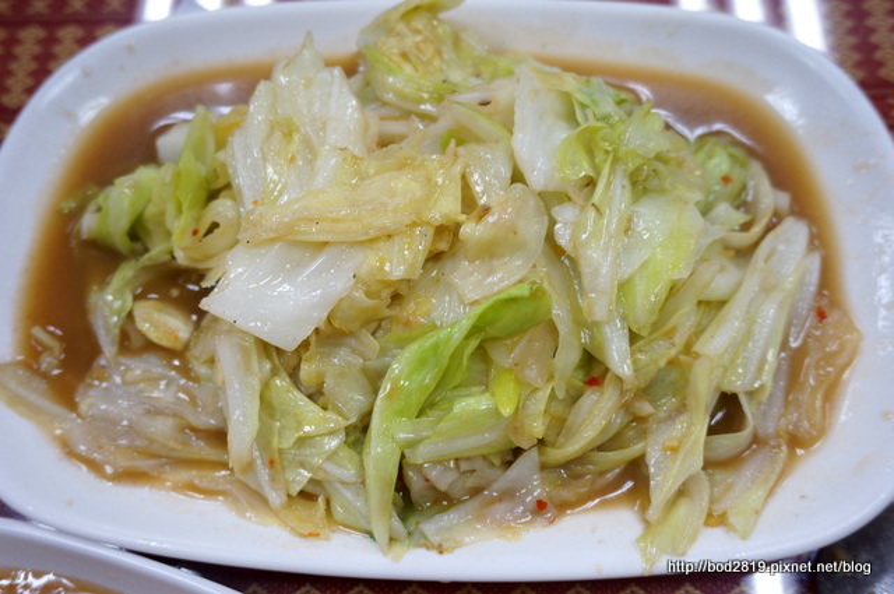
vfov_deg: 38.3
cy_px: 297
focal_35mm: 34
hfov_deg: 55.2
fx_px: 856
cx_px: 447
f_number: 4
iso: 400
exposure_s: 1/60
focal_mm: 23
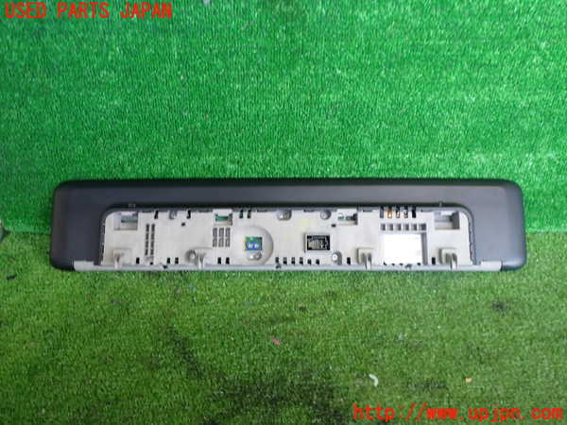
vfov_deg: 46.8
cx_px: 284
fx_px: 491
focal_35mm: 30
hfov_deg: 60.0
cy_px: 212
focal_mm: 5.4
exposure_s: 1/40
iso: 200
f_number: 2.3
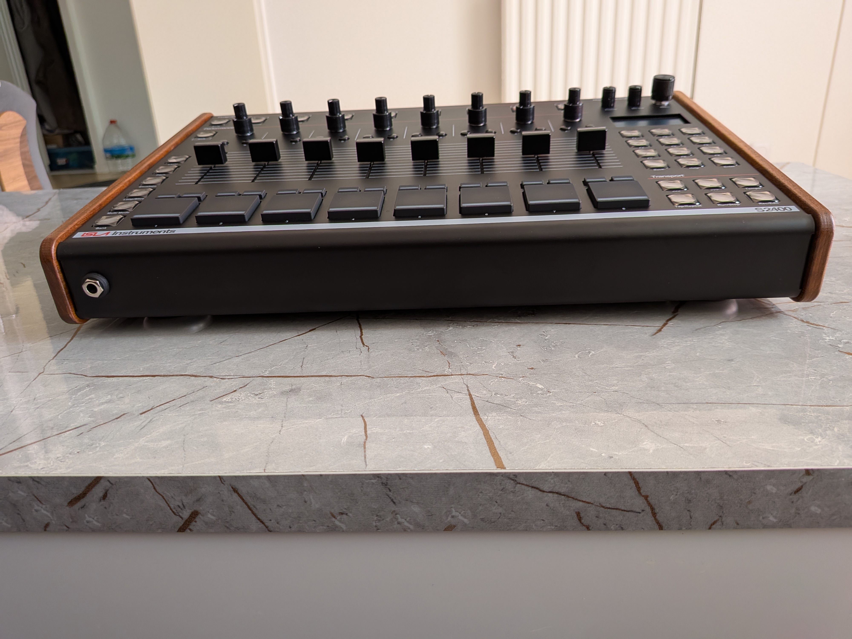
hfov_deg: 71.6
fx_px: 591
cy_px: 320
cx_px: 426
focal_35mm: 24
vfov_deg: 56.8
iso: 97
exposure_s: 1/25
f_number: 1.7
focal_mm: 4.53
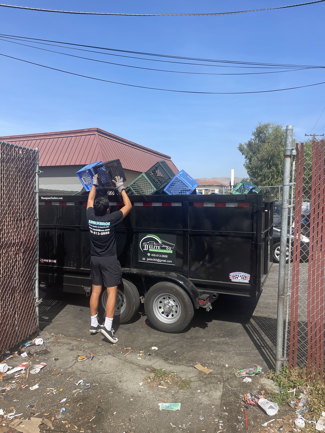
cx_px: 162
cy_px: 216
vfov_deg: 67.3
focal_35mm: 26
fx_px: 325
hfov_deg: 53.1
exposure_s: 1/2660
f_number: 1.6
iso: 32
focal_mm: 5.1
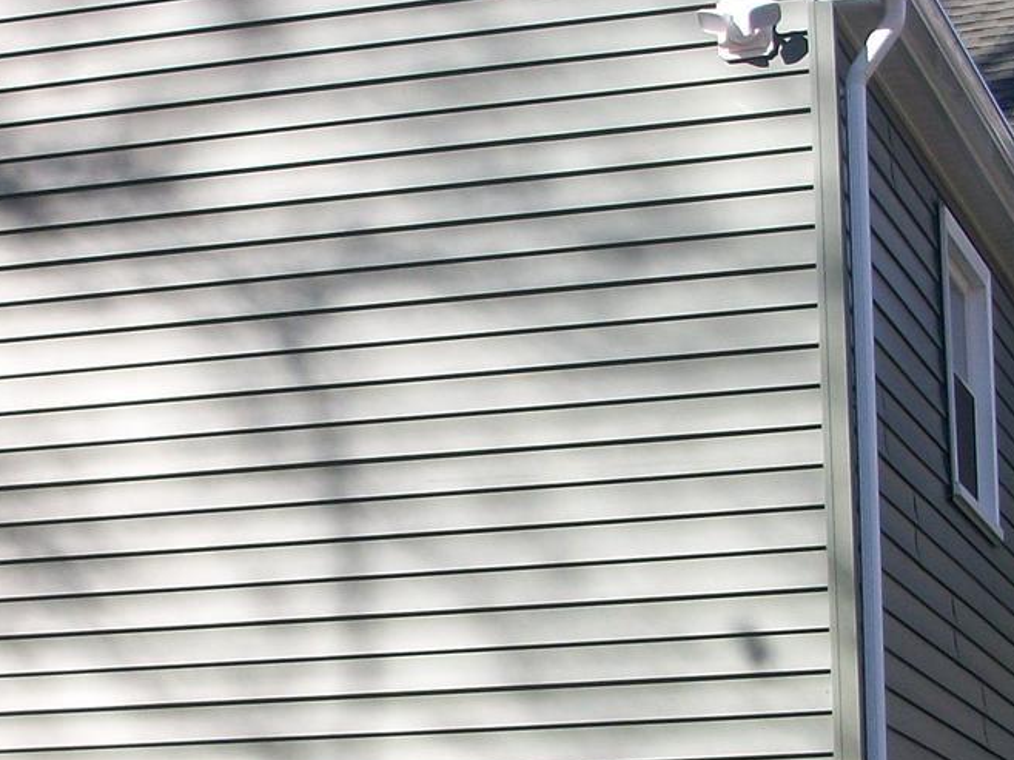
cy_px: 484
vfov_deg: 13.6
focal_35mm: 109
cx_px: 211
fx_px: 3192
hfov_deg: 17.9
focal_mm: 6.3
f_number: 3.1
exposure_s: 1/500
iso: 80
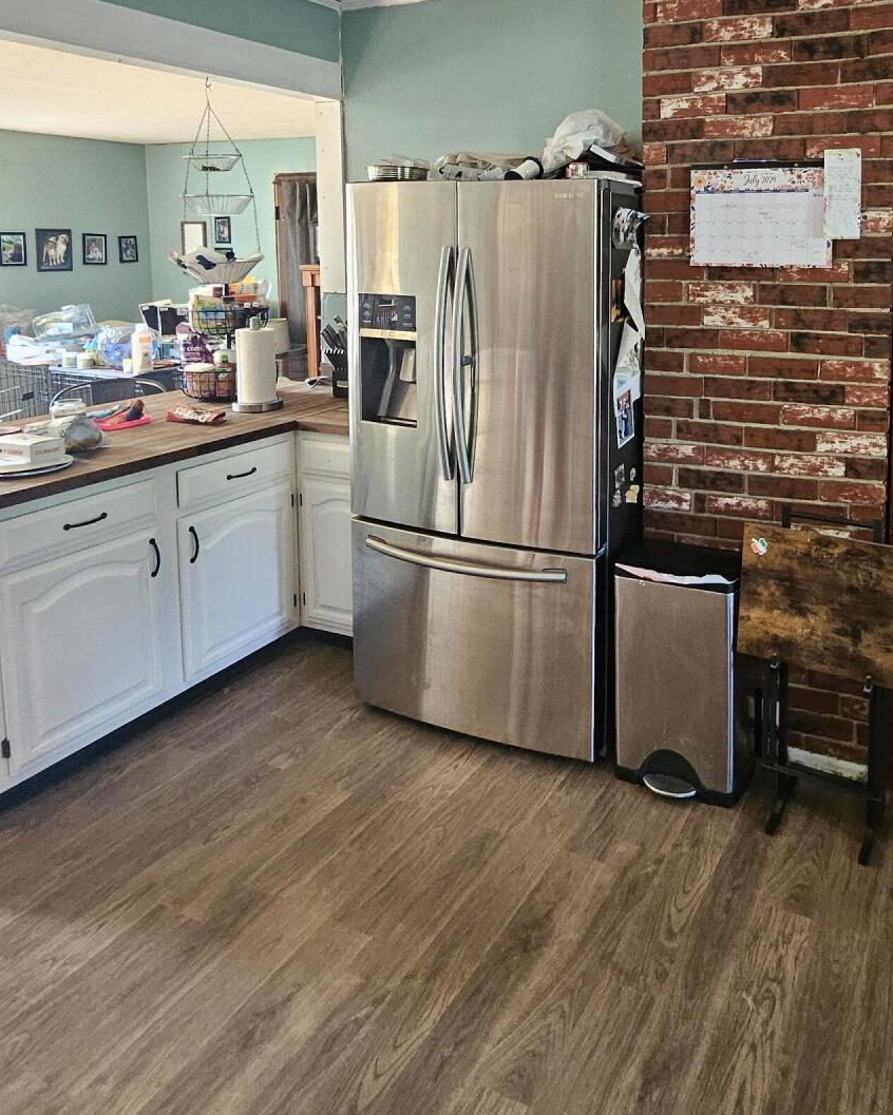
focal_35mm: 24
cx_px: 651
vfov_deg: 67.7
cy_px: 344
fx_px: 793
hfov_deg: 56.4
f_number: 2.2
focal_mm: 1.74
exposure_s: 1/40
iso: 320
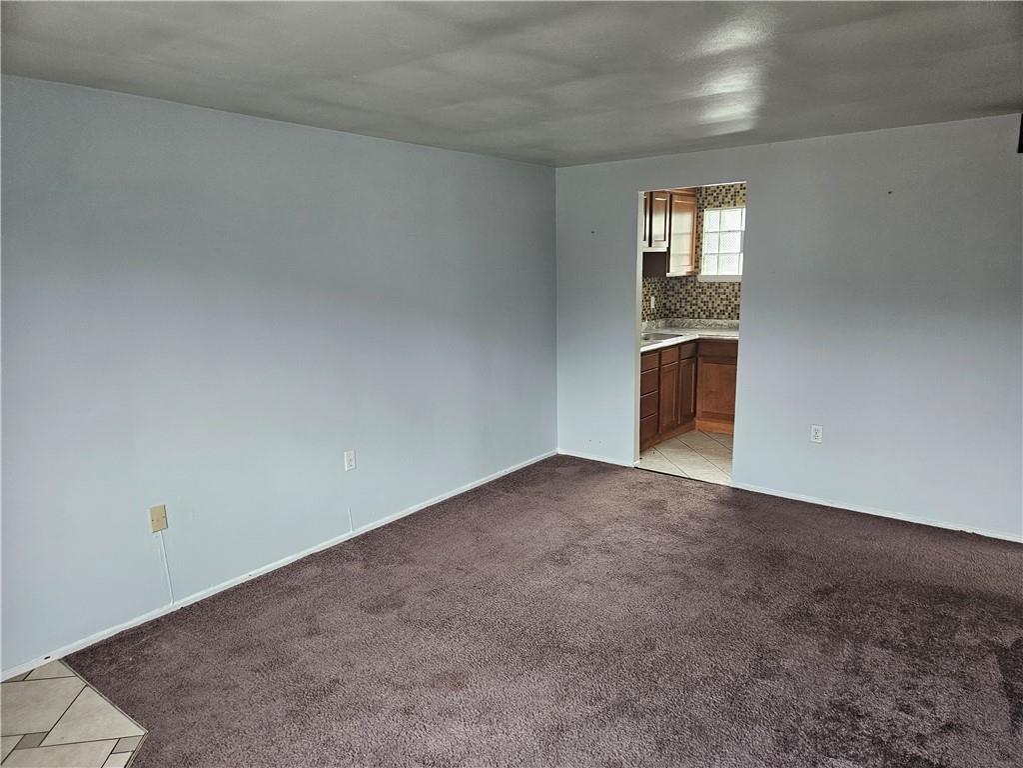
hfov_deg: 73.9
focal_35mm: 23
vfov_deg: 58.9
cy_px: 384
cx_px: 512
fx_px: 680
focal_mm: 5.4
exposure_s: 1/170
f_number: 1.8
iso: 250
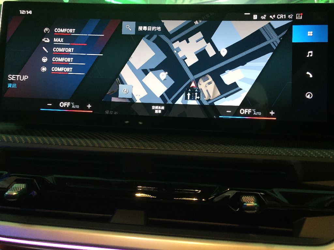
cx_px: 167
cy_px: 125
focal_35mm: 28
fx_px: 270
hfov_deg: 63.4
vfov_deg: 49.7
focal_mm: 3.99
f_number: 1.8
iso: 100
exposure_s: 1/7
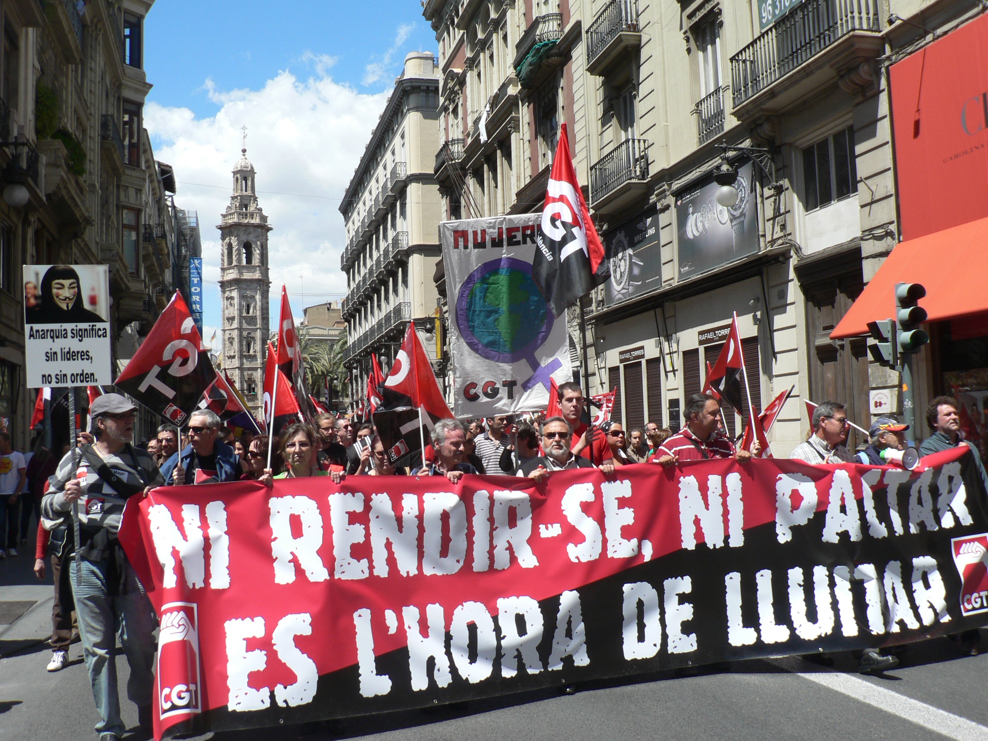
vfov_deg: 39.7
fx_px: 1028
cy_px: 370
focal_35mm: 36
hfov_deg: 51.4
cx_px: 494
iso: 80
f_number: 4.5
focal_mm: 6
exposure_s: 1/400
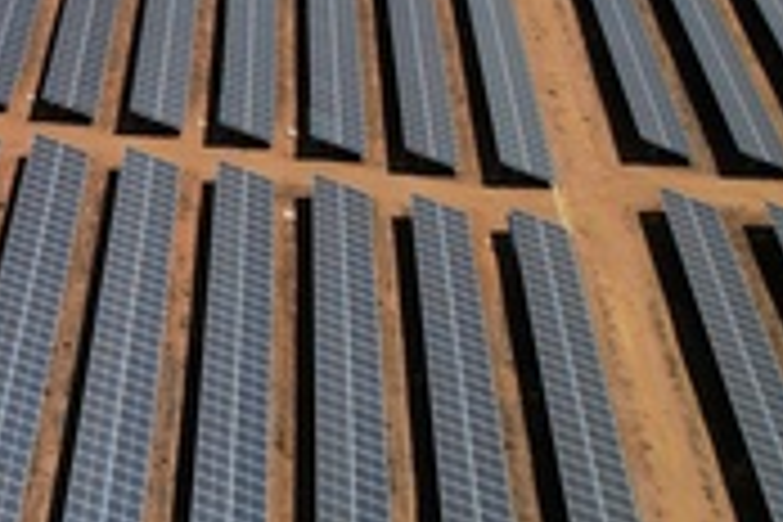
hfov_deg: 29.9
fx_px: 1240
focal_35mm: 57
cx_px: -162
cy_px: 153
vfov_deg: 23.6
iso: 100
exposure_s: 1/100
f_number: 2.8
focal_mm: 8.38
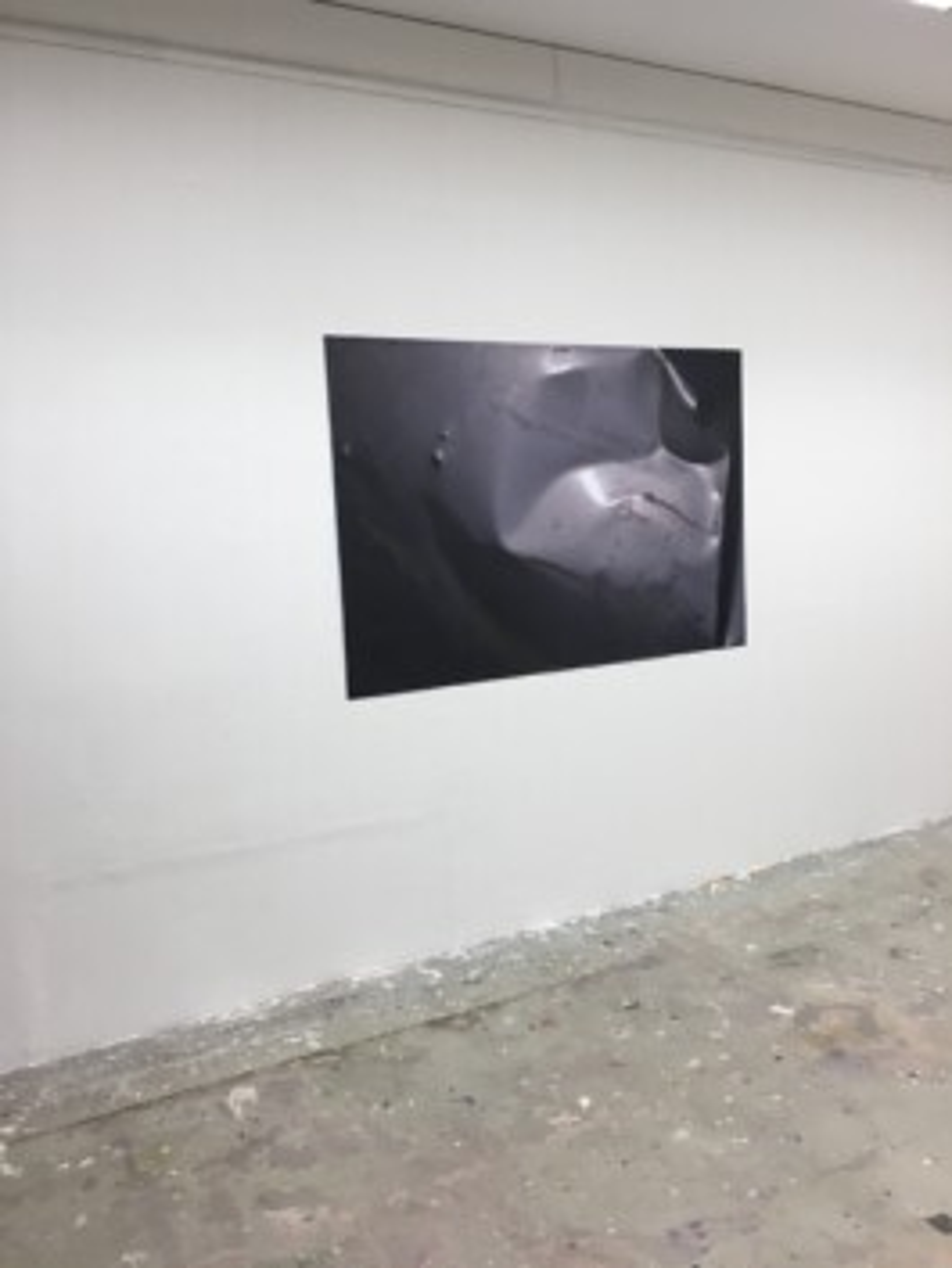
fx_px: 1063
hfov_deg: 48.3
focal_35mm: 29
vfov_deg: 61.6
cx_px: 476
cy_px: 634
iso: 32
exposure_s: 1/33
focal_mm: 4.15
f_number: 2.2
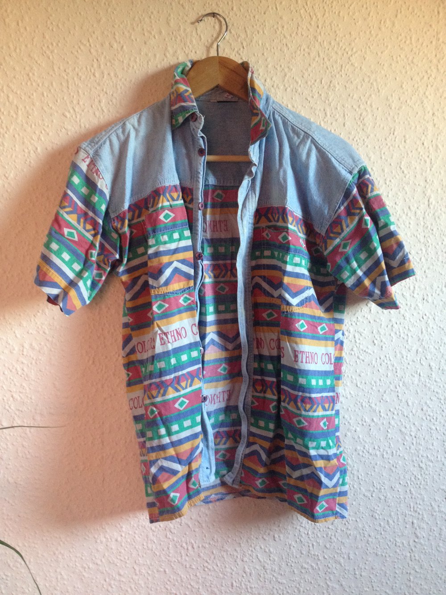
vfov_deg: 52.6
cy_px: 298
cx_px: 223
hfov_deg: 40.7
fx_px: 601
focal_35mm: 35
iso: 160
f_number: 2.4
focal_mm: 4.28
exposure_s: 1/20
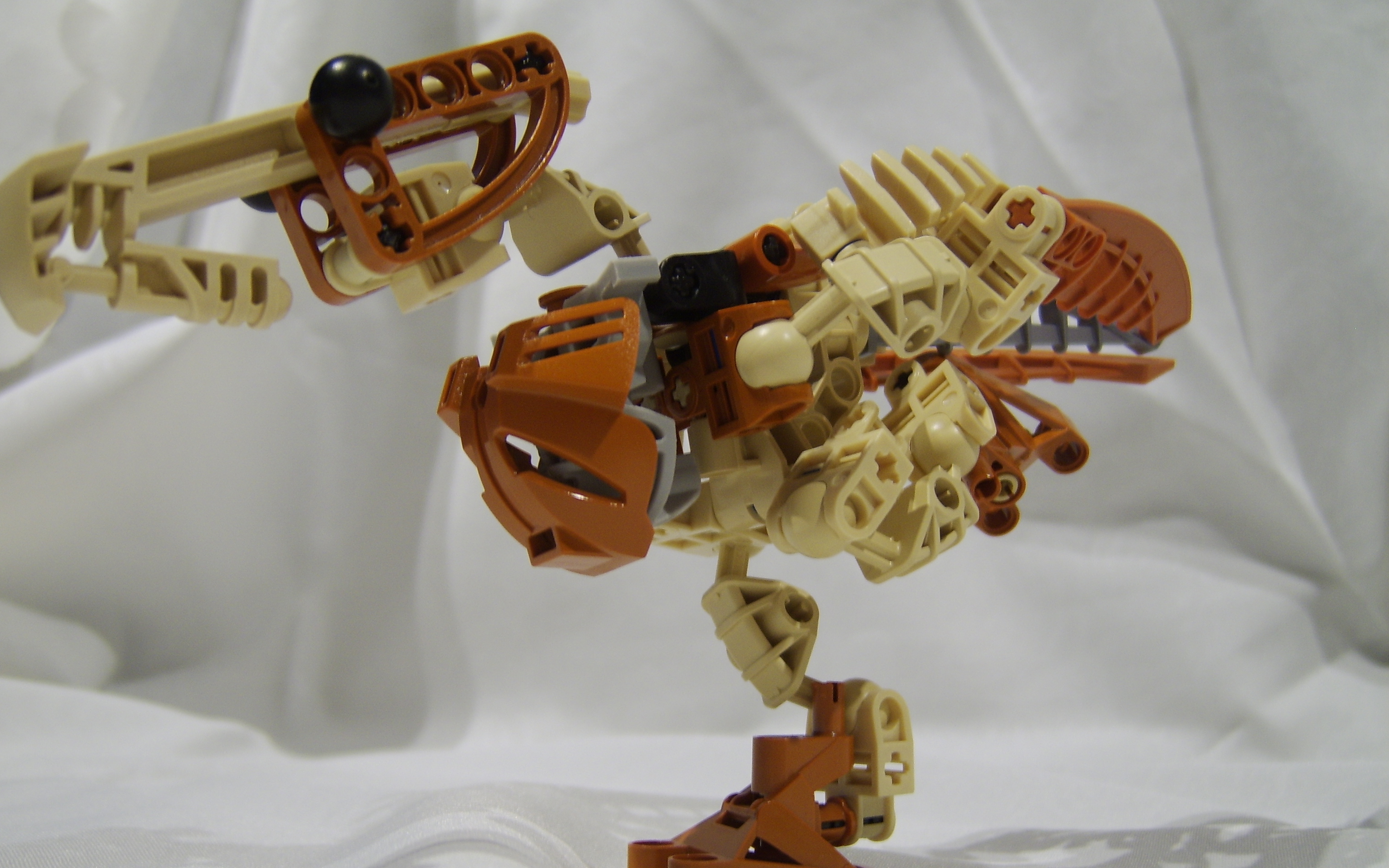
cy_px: 502
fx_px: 1249
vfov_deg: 38.2
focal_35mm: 33
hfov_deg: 58.1
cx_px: 692
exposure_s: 1/10
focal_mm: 8.13
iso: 71
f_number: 2.7
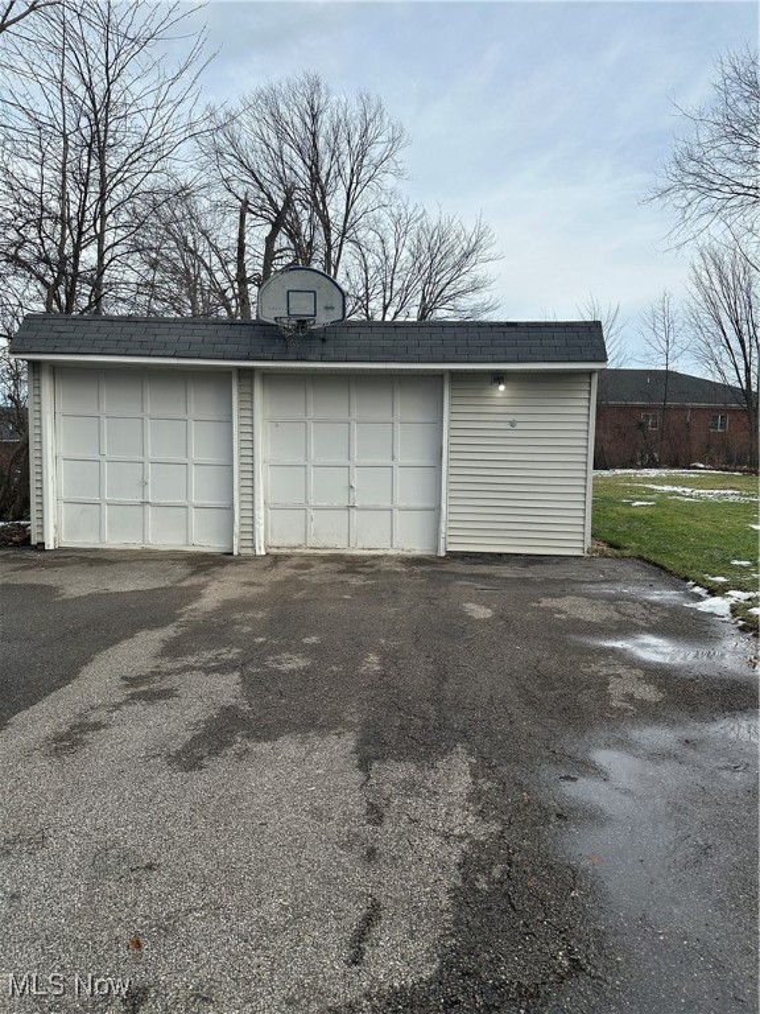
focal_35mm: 24
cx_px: 380
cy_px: 507
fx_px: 703
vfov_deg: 71.6
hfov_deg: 56.8
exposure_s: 1/2252
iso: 80
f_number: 1.78
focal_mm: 6.86
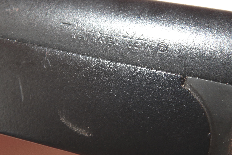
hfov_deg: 46.2
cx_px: 97
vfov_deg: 31.9
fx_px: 271
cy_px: 83
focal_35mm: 42
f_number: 6.5
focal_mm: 5.6
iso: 200
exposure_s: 1/30
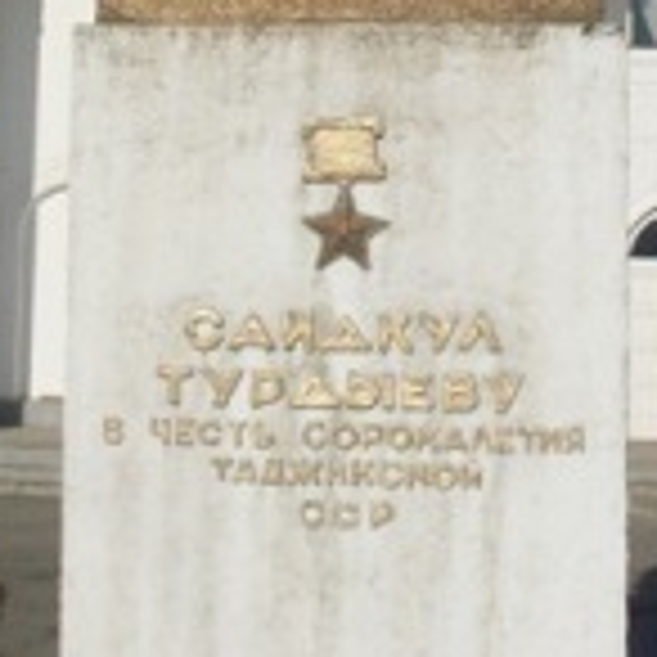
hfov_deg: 16.9
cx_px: 374
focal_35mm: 103
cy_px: -58
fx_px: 2212
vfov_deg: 16.4
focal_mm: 6.3
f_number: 8.4
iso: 80
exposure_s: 1/500
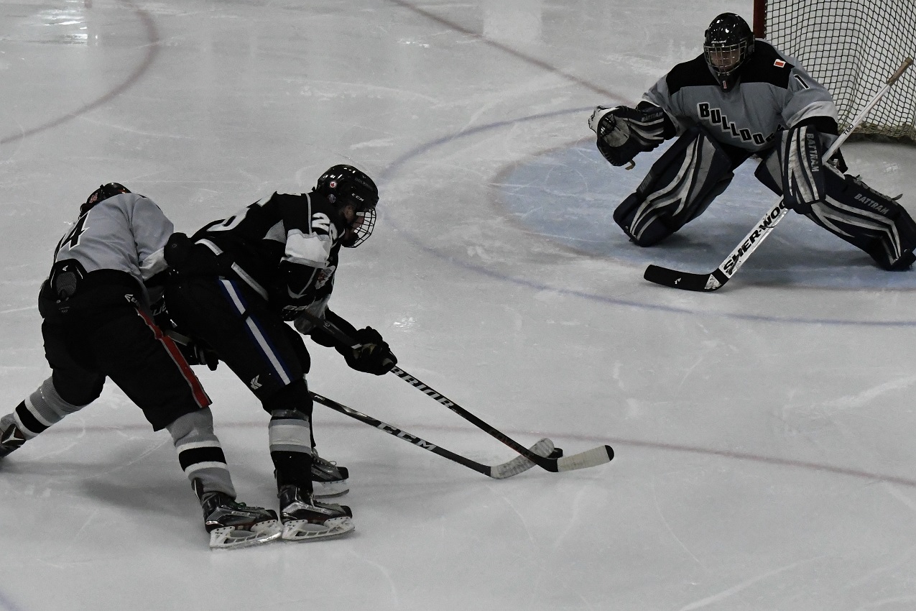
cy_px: 306
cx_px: 458
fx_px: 2671
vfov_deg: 13.0
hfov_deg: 19.5
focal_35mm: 105
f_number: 4.5
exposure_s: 1/2000
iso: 7200
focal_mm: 70
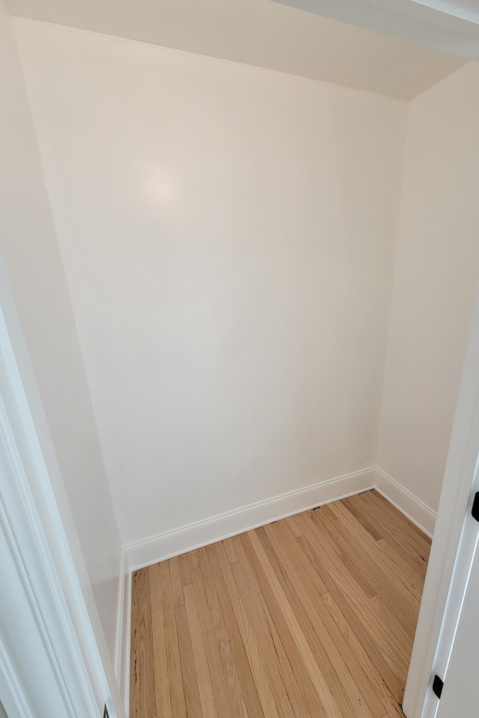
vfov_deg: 104.2
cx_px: 262
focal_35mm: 14
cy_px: 368
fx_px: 279
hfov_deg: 81.0
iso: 50
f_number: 2.2
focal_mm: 2.2
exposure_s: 1/60
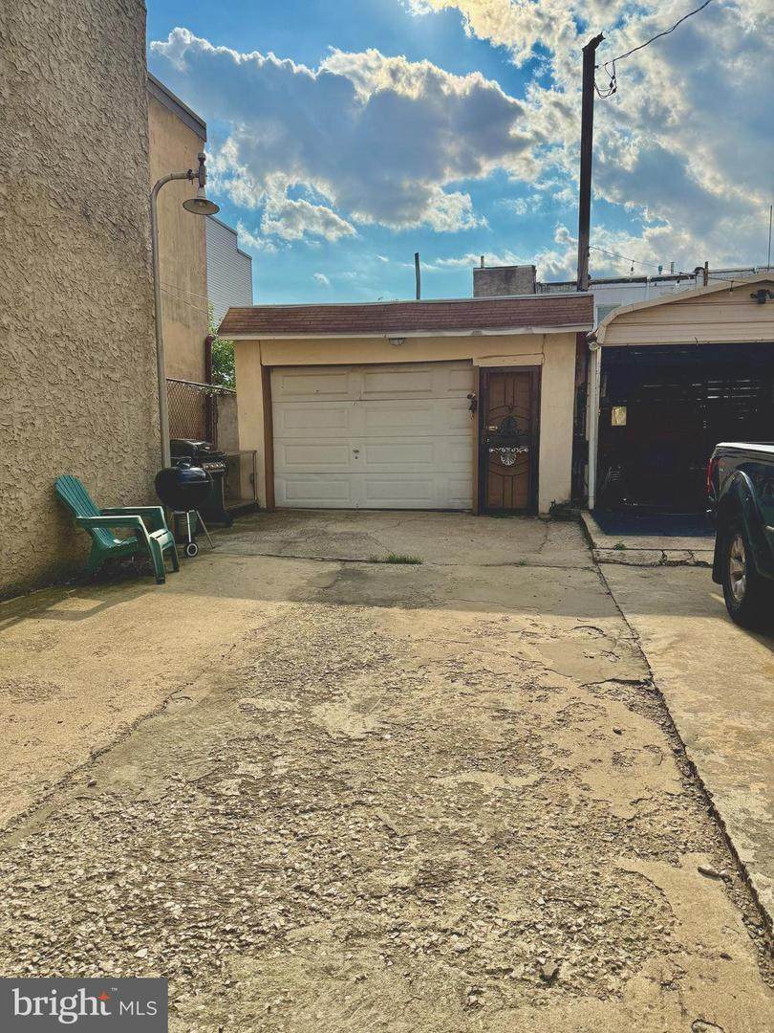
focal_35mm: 24
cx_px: 387
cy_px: 516
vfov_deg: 71.6
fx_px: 716
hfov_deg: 56.8
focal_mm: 6.76
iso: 125
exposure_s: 1/14286
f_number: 1.78
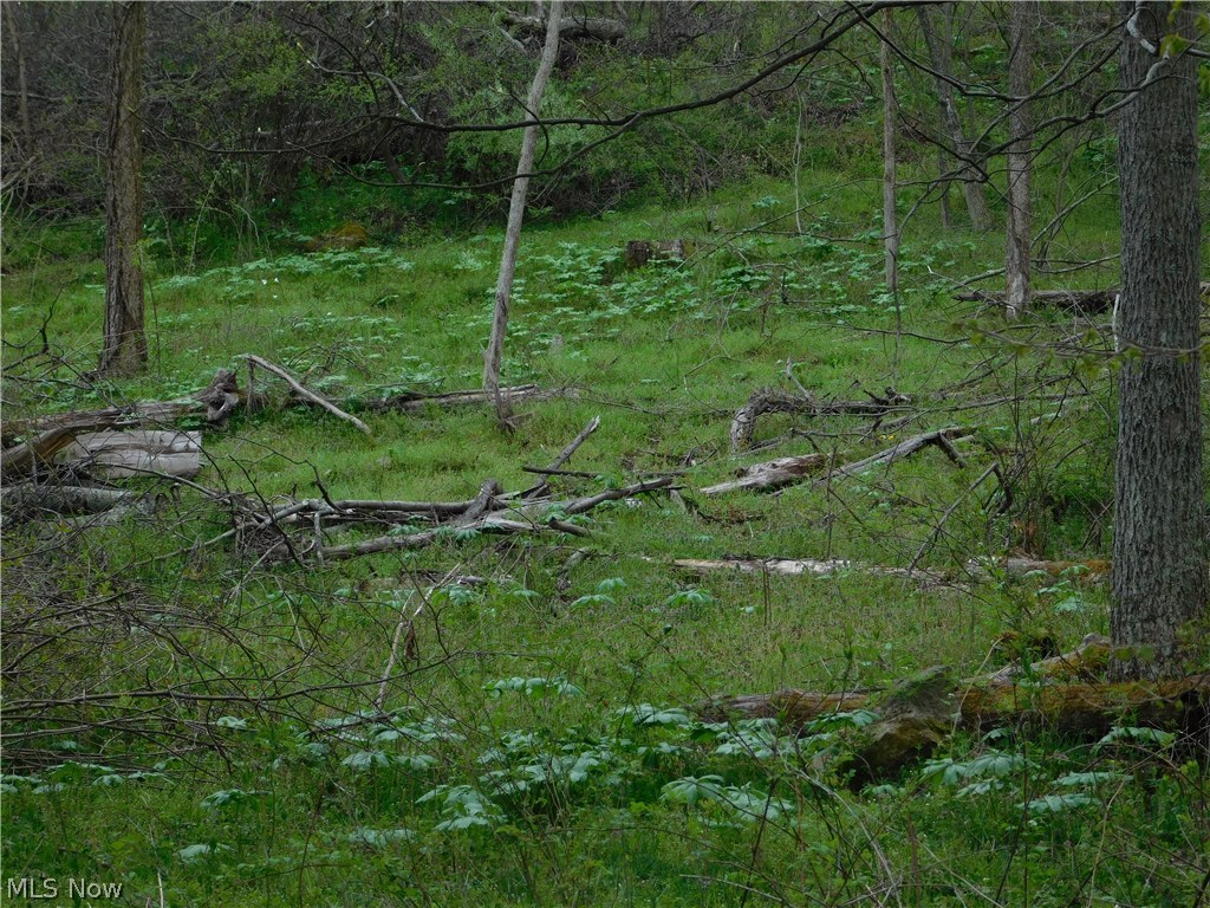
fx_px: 3461
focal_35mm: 99
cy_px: 454
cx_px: 605
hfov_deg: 19.8
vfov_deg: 14.9
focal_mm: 17.6
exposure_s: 1/250
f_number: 4.6
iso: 125
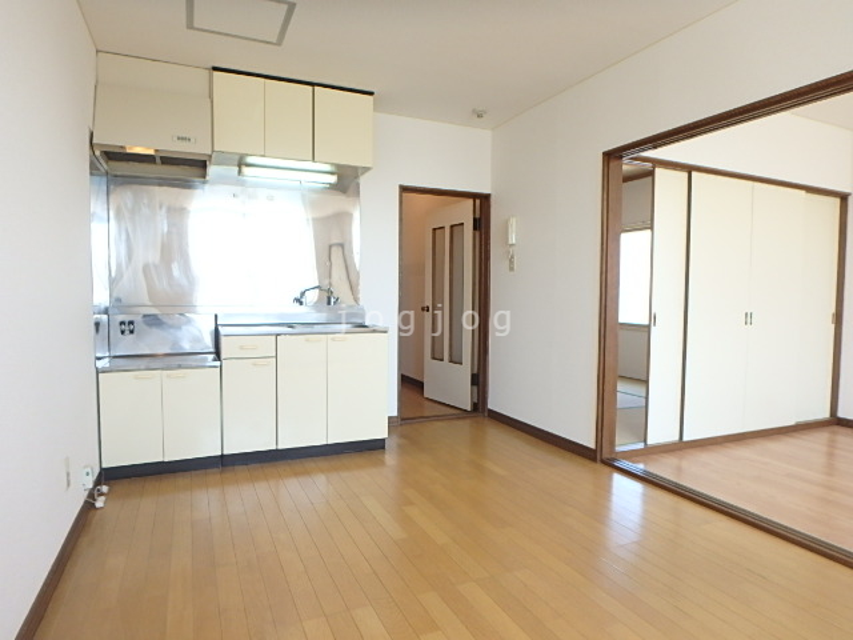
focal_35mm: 21
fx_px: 517
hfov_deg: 79.0
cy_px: 320
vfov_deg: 63.4
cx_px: 426
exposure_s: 1/50
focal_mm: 3.7
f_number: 3.5
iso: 200
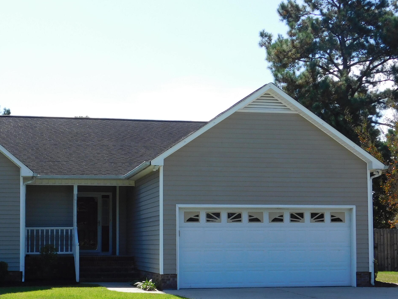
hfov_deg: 30.1
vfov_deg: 22.8
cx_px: 150
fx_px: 736
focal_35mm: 64
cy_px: 211
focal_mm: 7.1
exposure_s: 1/1000
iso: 125
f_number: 3.6
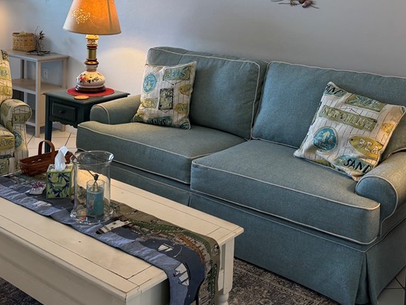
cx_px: 203
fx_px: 551
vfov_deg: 29.8
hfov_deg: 40.4
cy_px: 39
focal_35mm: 47
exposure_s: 1/120
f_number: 1.78
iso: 160
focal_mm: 6.76
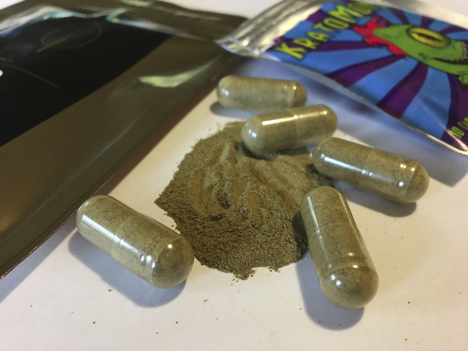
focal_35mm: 29
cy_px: 176
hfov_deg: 61.7
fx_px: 392
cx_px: 234
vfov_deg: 48.2
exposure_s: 1/30
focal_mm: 4.15
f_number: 2.2
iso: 40
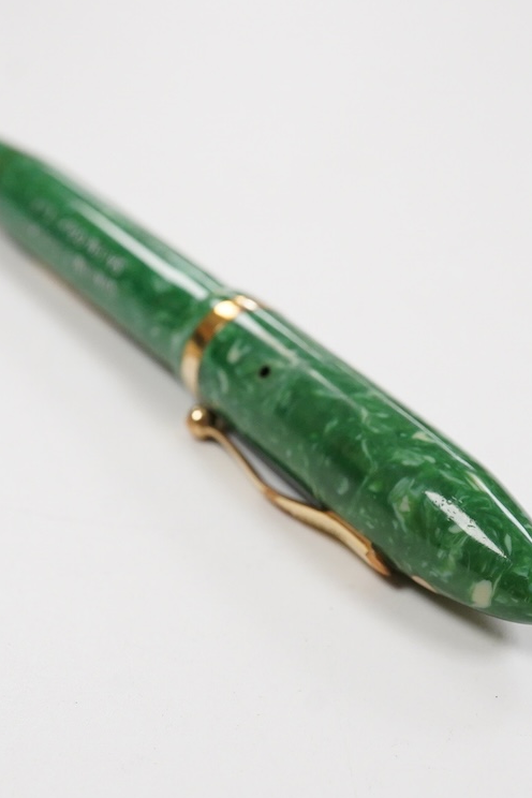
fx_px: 1507
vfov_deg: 29.7
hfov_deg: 20.0
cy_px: 399
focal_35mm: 68
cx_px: 274
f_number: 11
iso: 2500
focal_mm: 30
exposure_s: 1/200
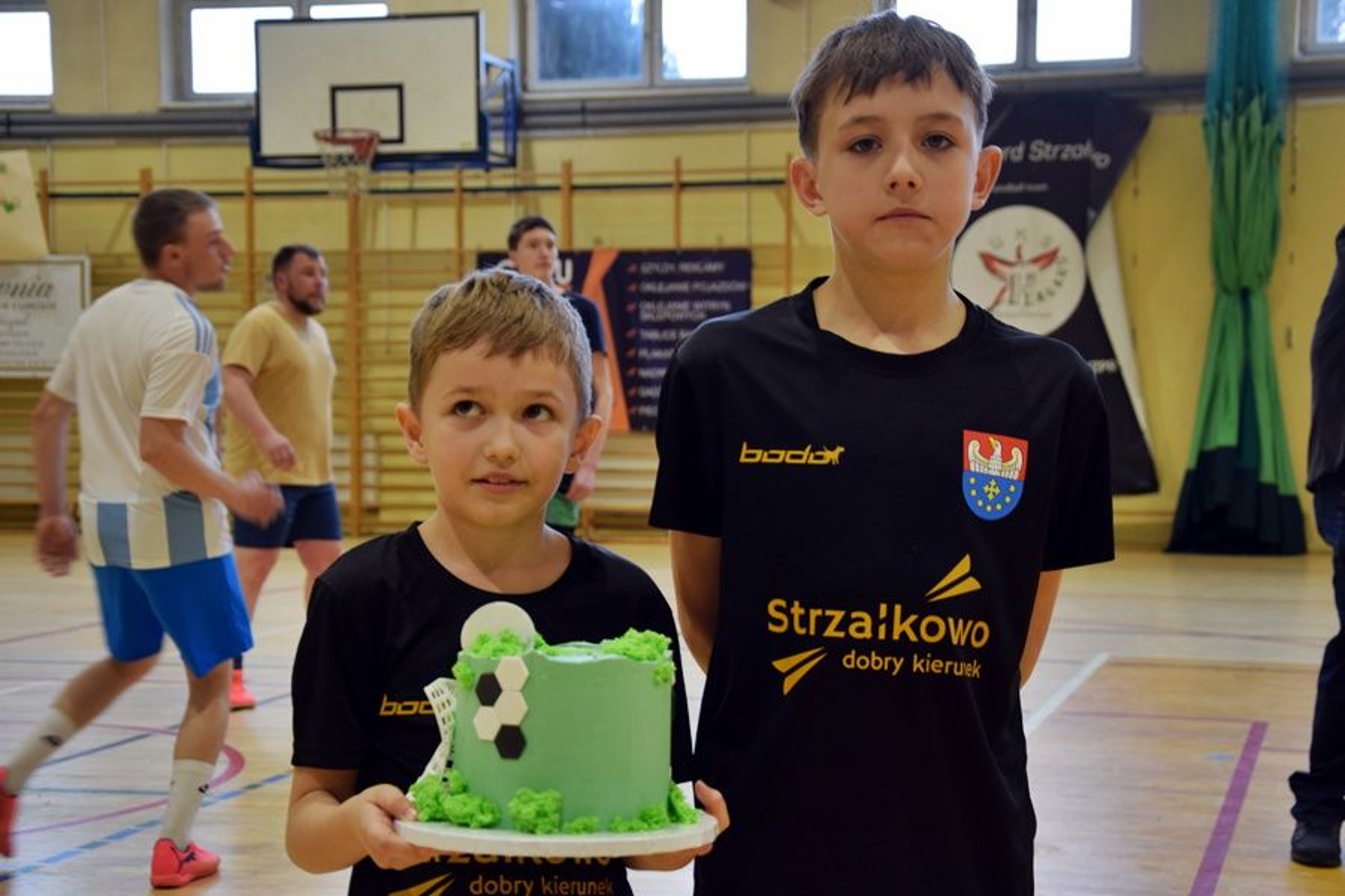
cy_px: 448
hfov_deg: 31.9
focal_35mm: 63
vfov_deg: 21.6
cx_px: 672
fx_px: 2354
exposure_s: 1/100
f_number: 4.8
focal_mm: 42
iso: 450
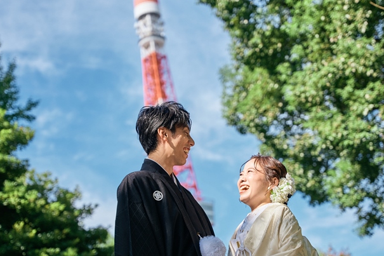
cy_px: 152
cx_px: 204
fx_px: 881
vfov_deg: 16.5
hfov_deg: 24.6
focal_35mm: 83
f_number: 2.8
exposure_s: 1/2000
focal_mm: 62.5
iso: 100
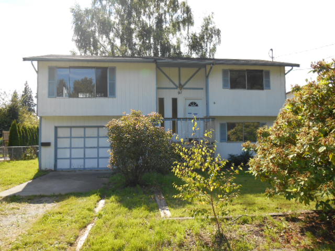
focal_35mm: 31
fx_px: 300
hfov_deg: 58.4
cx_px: 168
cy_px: 126
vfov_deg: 45.4
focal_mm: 5.5
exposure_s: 1/320
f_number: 3.6
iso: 80
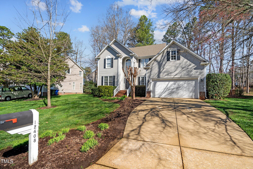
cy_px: 84
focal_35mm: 16
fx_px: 112
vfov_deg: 73.7
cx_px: 126
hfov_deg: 96.7
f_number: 6.7
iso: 100
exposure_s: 1/90
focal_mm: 16
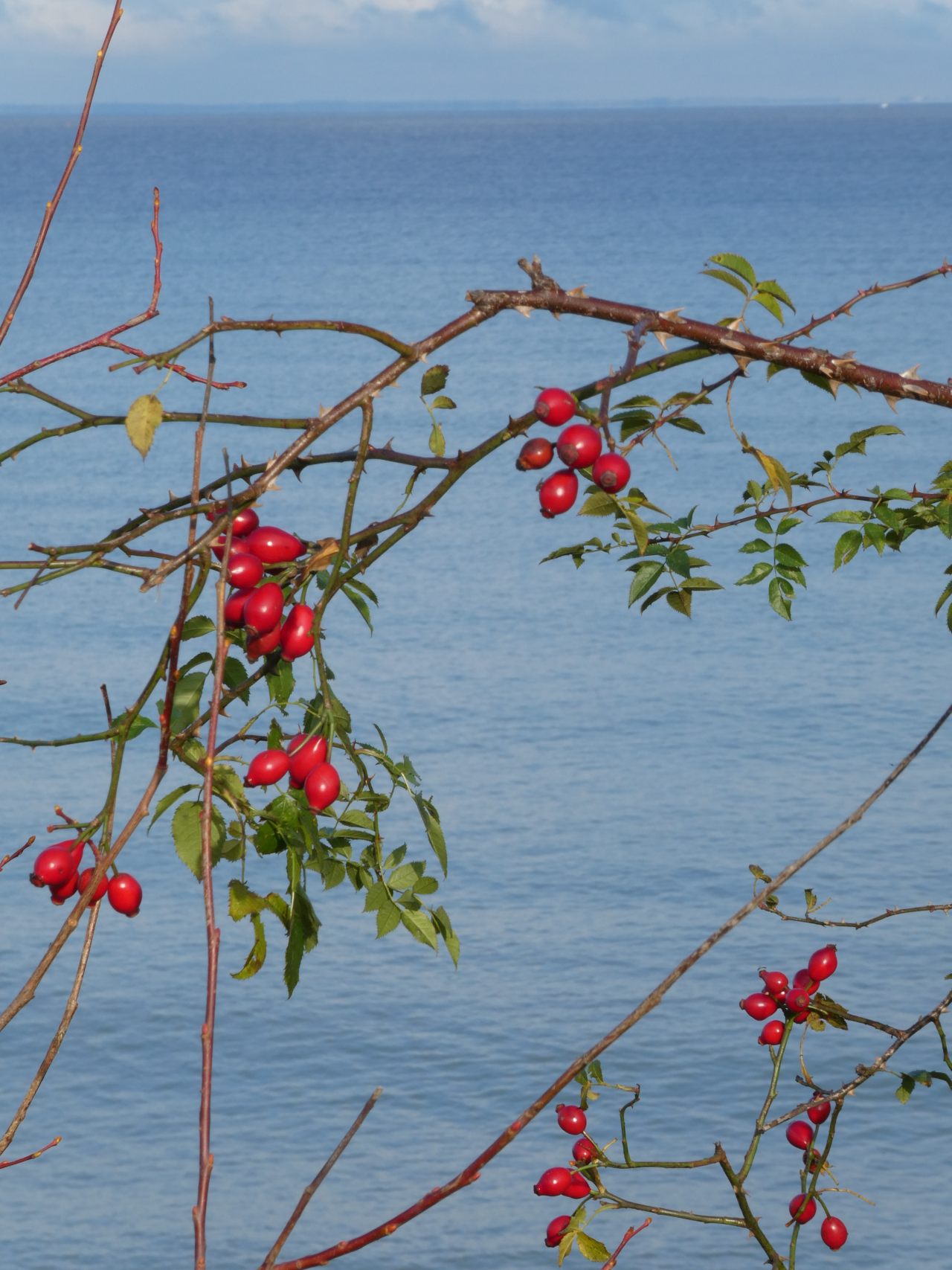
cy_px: 635
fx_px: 6308
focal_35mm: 172
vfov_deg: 11.5
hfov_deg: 8.6
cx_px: 476
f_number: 8
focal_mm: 30.9
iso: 80
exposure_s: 1/160
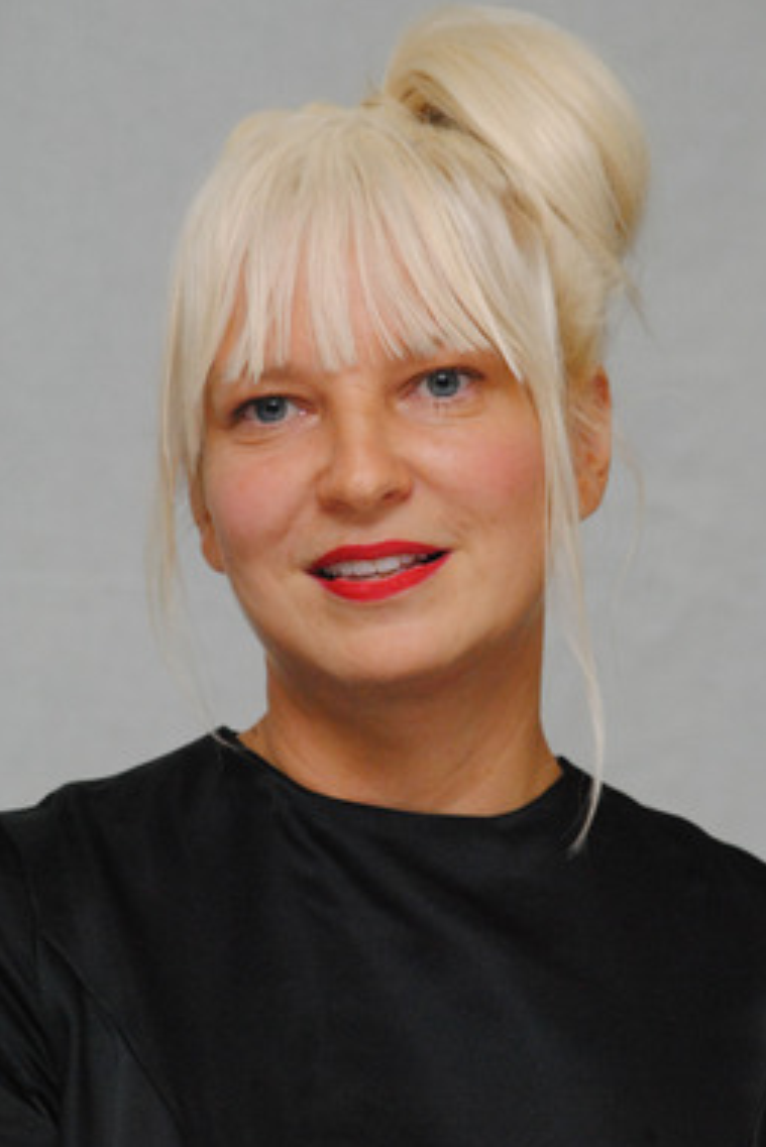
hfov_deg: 5.6
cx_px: 403
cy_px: 578
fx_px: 7829
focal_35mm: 246
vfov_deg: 8.4
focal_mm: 155
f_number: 9
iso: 1600
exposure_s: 1/160
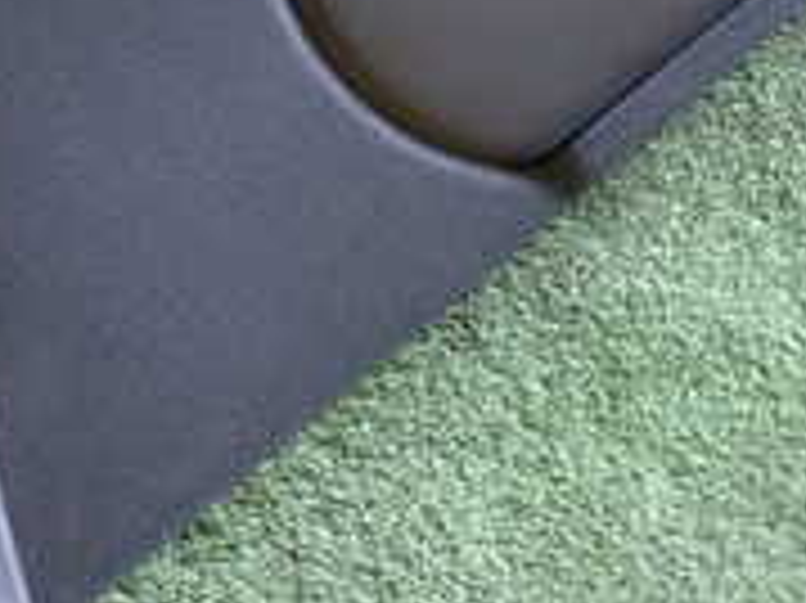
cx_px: 572
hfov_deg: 23.1
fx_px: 1955
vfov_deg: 17.3
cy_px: 76
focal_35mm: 84
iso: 200
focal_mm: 4.5
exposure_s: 1/30
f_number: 2
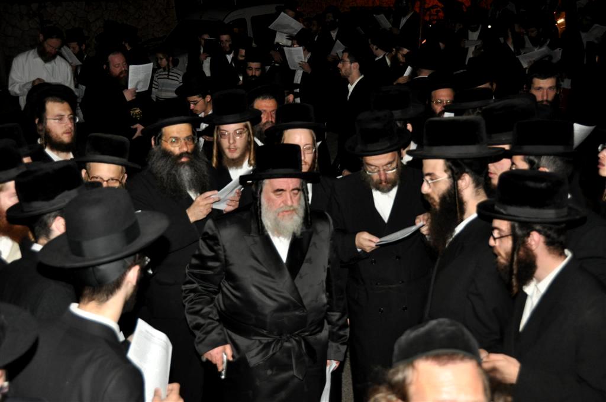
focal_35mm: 54
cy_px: 201
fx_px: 908
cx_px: 303
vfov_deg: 25.0
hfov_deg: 36.9
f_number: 4.2
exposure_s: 1/60
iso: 800
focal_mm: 36
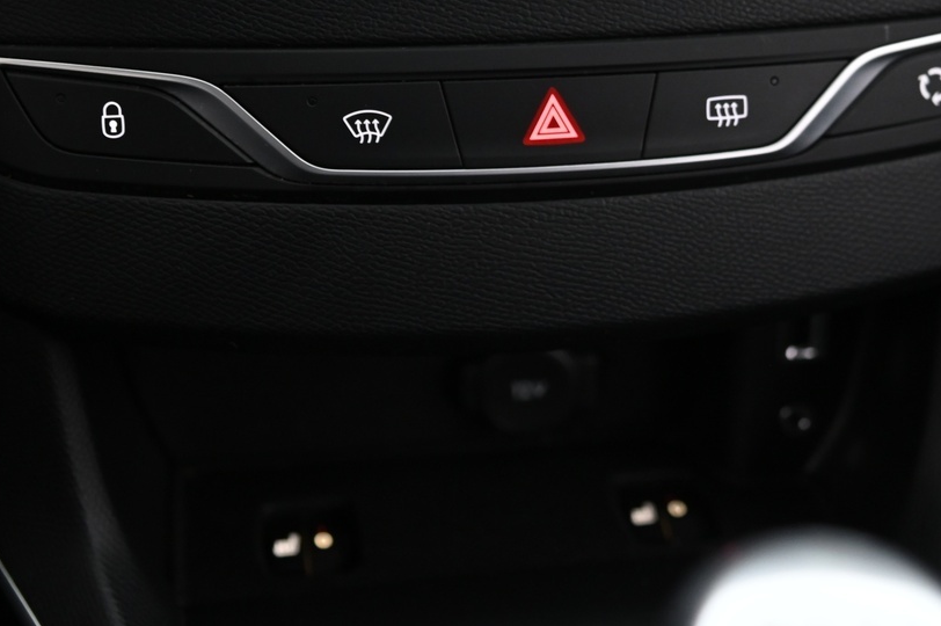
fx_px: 1828
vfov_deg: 19.3
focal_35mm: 70
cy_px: 181
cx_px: 509
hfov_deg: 28.9
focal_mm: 35
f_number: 4
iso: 2000
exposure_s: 1/15
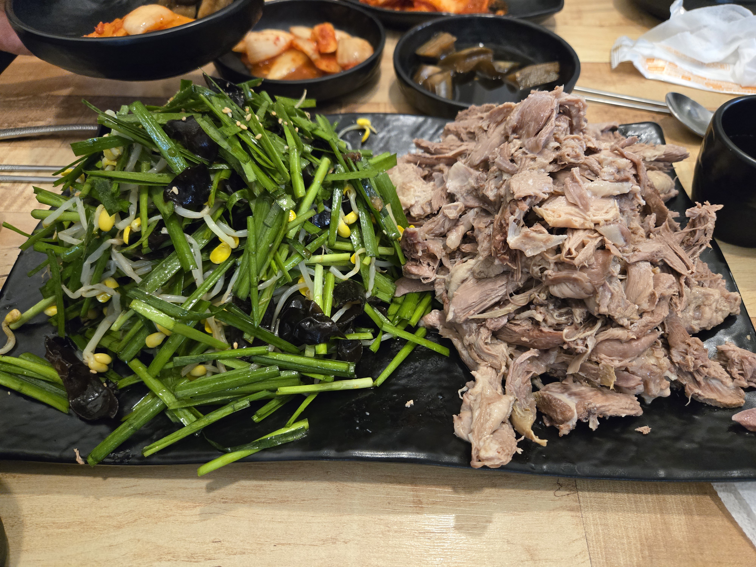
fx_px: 502
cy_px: 284
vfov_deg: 58.9
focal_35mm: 23
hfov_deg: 73.9
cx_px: 378
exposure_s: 1/120
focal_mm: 5.4
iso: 1000
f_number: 1.8
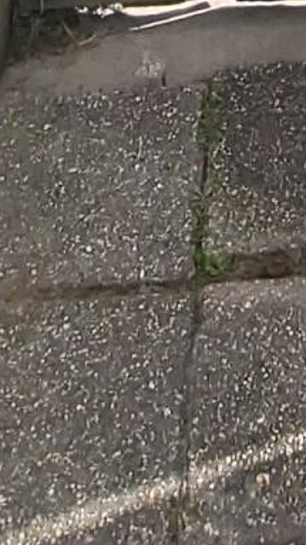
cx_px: 457
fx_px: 1604
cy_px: -933
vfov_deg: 12.5
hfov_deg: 10.5
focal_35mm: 111
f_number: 2.2
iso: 64
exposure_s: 1/1718
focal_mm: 2.2
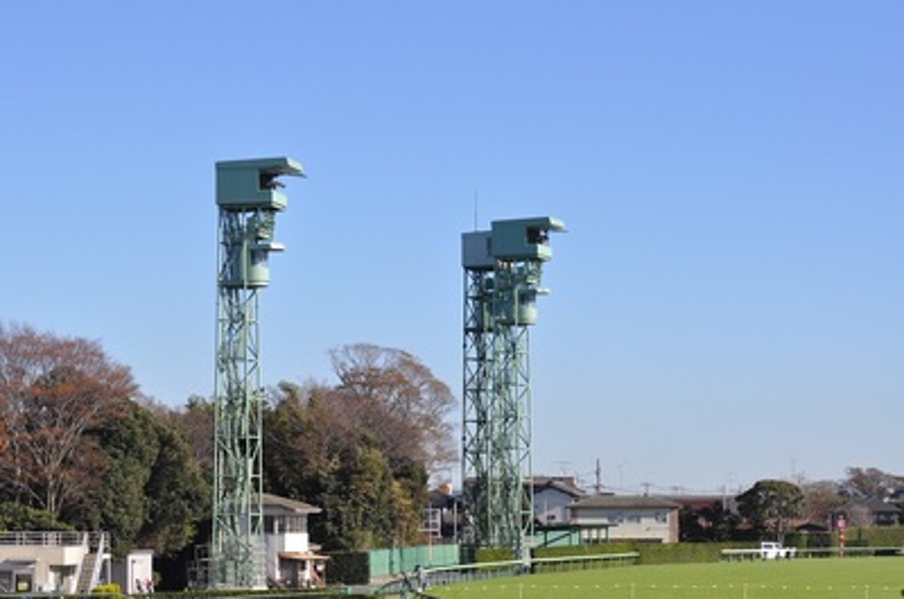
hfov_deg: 19.5
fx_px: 2631
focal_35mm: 105
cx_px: 452
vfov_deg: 13.0
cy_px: 300
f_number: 8
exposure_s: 1/1000
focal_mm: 70
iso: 320
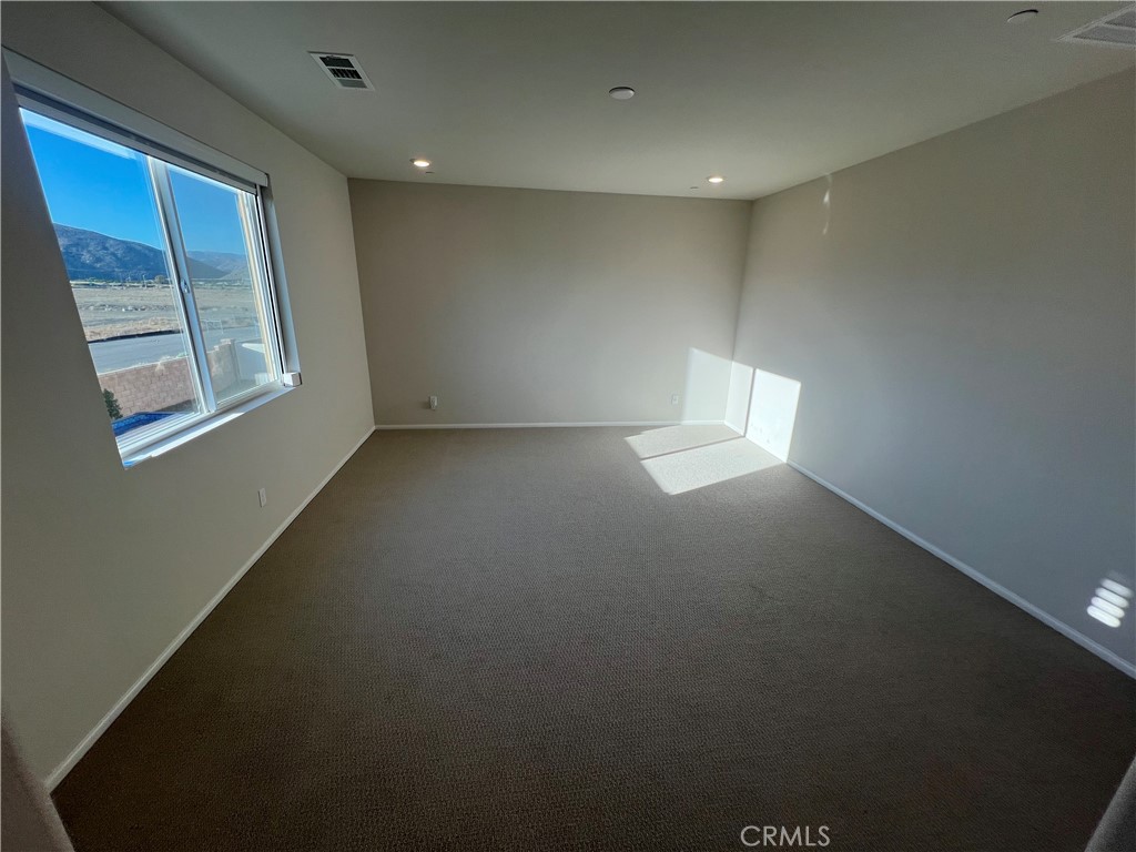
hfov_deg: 106.2
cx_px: 568
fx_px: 427
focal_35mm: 13
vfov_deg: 89.9
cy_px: 426
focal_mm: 1.57
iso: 32
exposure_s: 1/246
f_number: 1.8
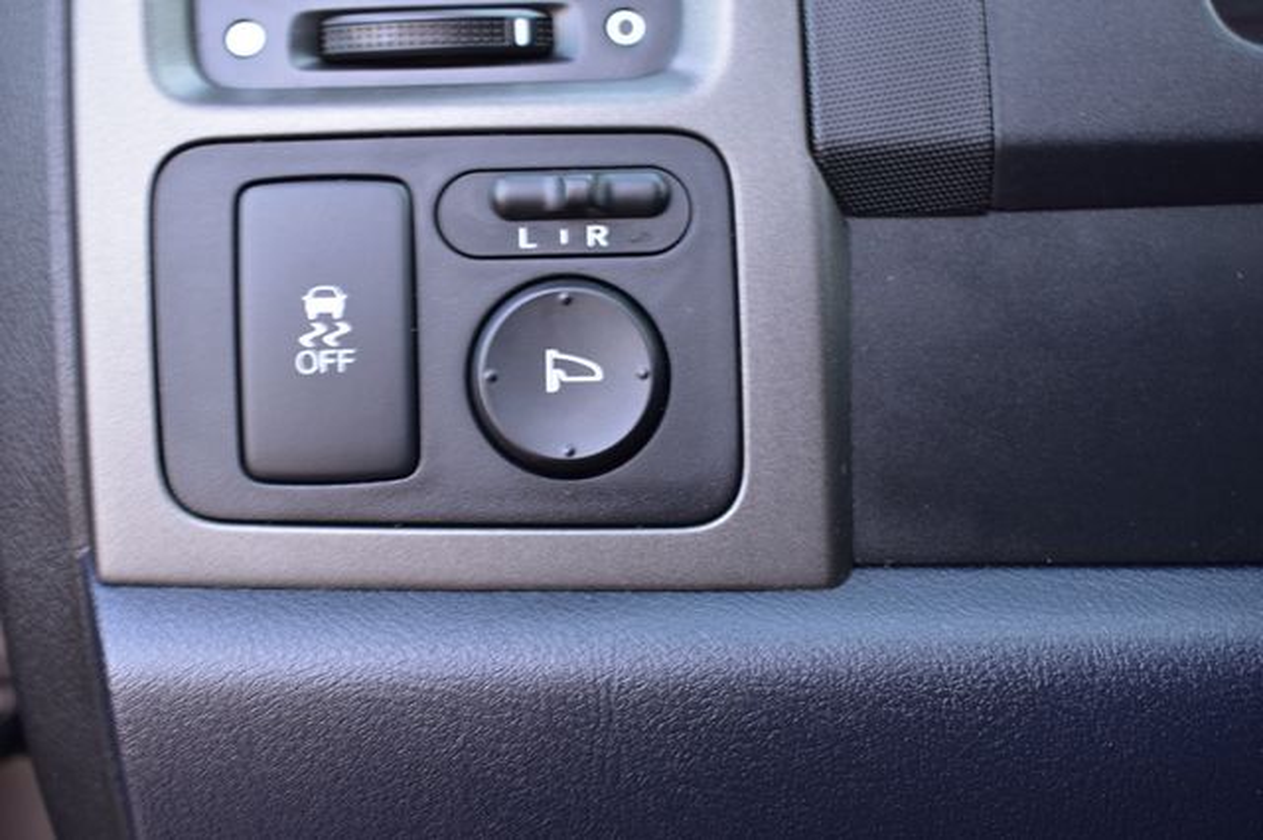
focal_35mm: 51
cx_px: 632
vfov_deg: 26.5
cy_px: 420
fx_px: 1788
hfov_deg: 38.9
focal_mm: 34
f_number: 6.3
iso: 400
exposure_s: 1/20
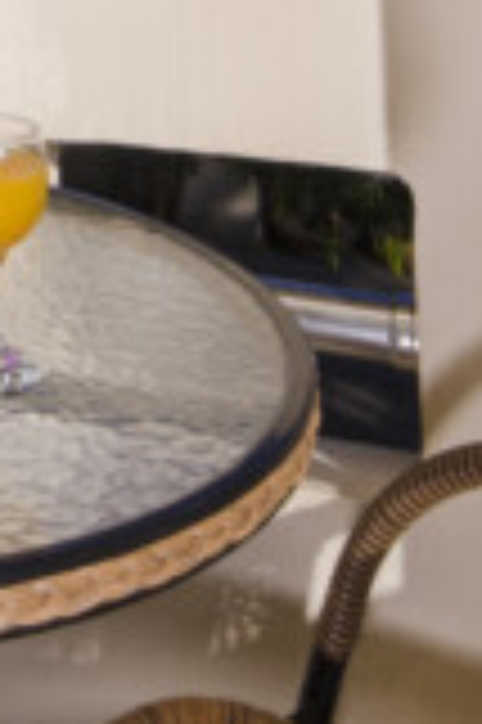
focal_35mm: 93
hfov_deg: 13.8
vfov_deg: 19.2
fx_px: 1872
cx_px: -236
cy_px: -355
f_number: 22
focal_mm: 20
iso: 200
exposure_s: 1/50
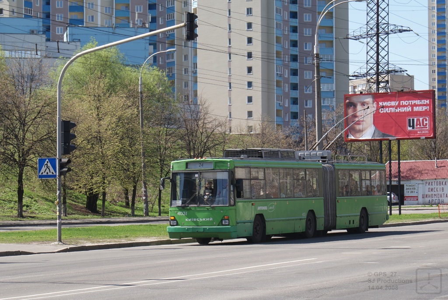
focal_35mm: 105
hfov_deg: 19.4
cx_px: 224
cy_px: 150
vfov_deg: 13.1
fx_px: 1308
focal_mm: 70
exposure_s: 1/160
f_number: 9
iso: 100
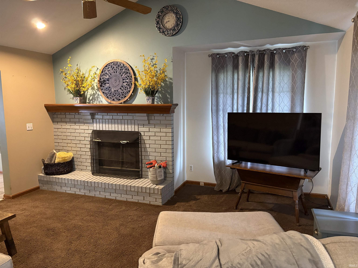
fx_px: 269
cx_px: 179
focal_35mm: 26
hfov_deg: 67.3
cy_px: 134
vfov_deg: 53.1
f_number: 1.6
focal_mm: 5.96
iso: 640
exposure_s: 1/40
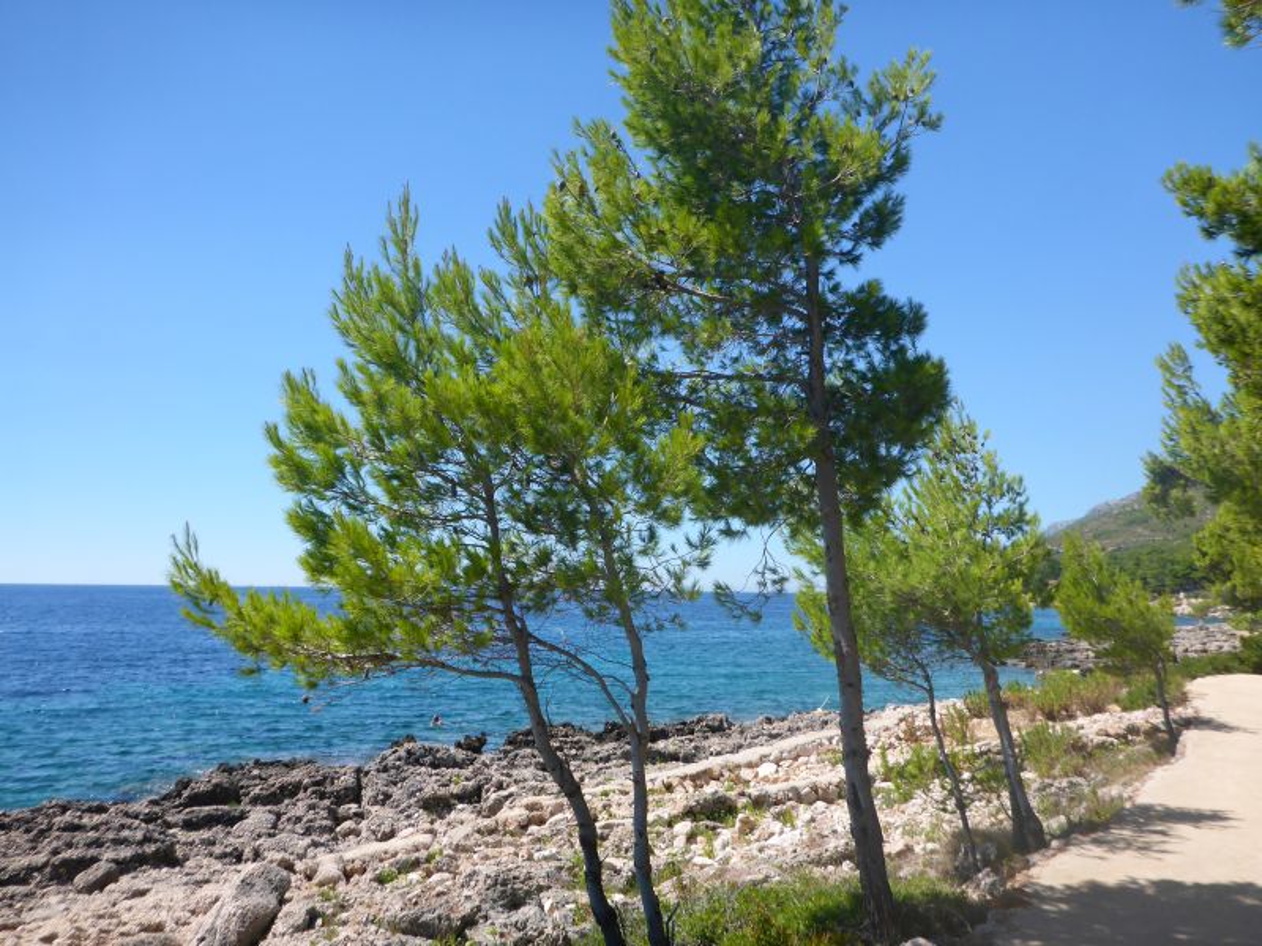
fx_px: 1021
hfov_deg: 63.4
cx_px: 631
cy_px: 473
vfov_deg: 49.7
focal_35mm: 28
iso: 100
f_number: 3.3
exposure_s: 1/1000
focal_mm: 4.9
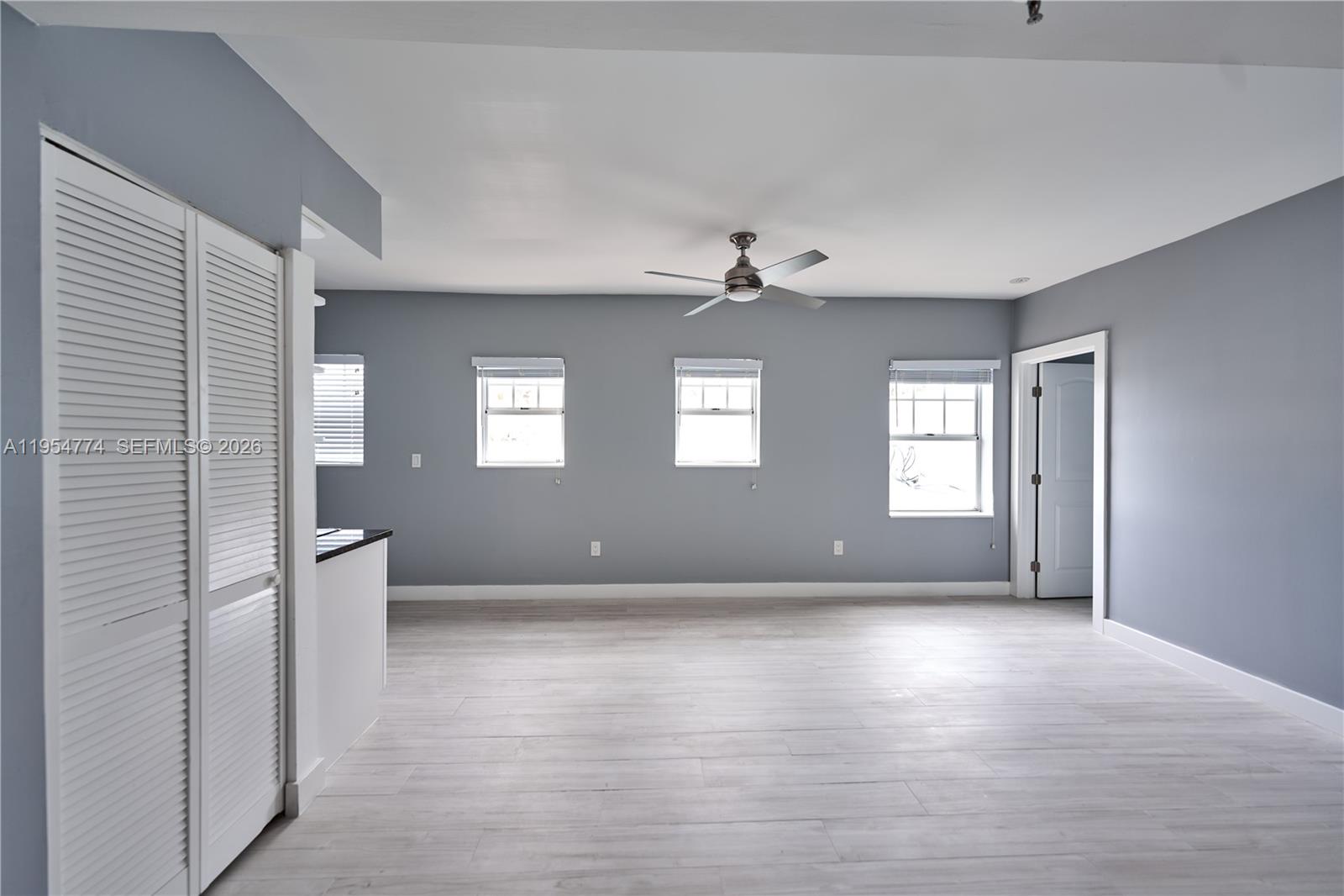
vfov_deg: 81.2
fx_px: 523
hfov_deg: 104.3
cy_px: 448
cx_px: 672
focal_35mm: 14
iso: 100
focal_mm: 14
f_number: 2.8
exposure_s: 1/40
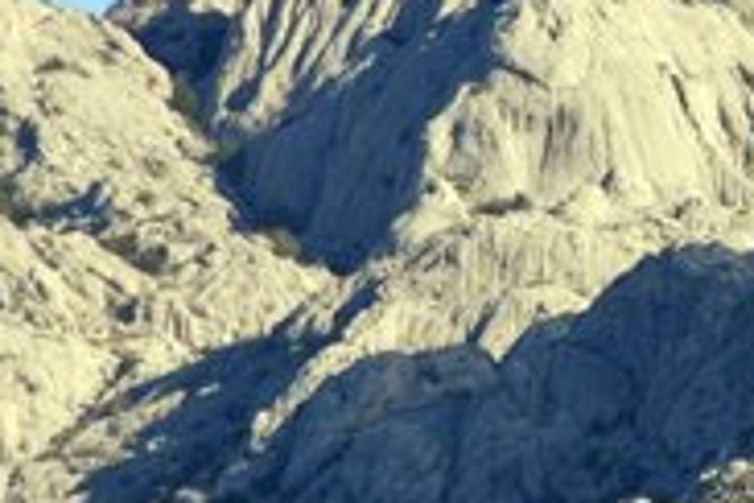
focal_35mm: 1311
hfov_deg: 1.6
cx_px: 849
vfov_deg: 1.0
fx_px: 27456
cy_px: 284
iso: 400
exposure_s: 1/1000
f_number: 8
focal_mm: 200
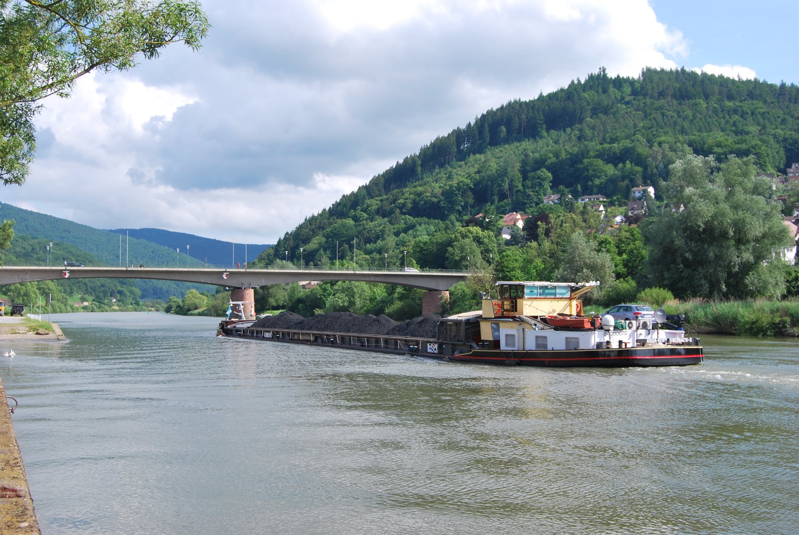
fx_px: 933
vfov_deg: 32.0
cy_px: 268
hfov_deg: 46.3
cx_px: 400
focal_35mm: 42
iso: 100
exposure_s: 1/160
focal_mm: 28
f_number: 9
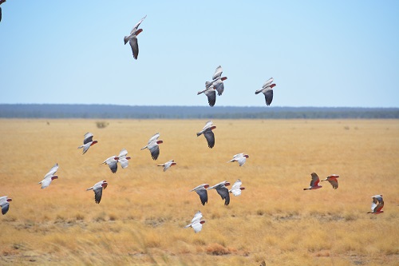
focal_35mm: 300
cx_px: 200
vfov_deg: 4.6
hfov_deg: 6.9
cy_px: 133
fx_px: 3324
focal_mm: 200
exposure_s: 1/1600
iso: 400
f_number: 6.3
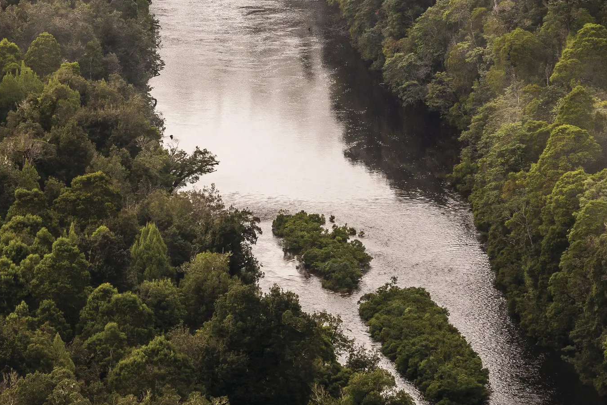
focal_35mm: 295
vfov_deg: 4.7
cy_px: -18
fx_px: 4976
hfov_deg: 7.0
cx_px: 102
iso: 400
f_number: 13
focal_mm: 120
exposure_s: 1/125
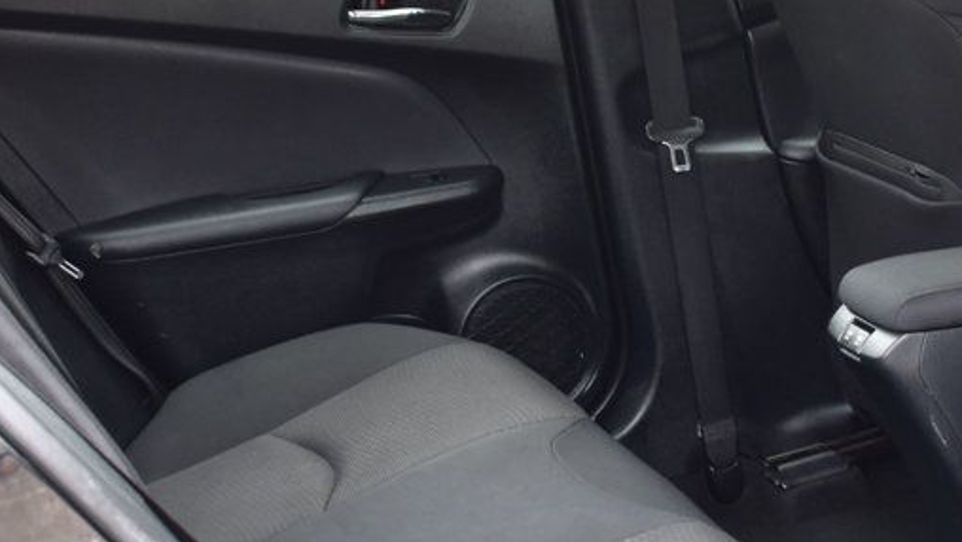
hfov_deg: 22.0
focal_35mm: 95
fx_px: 2424
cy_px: 371
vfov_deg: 12.7
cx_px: 831
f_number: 6.3
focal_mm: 30
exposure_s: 1/15
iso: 720
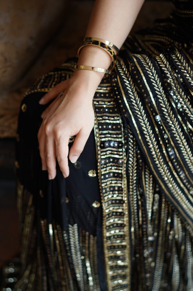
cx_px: 96
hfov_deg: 26.0
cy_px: 146
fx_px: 419
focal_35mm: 52
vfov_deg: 38.2
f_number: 1.4
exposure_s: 1/100
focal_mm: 35
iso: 400
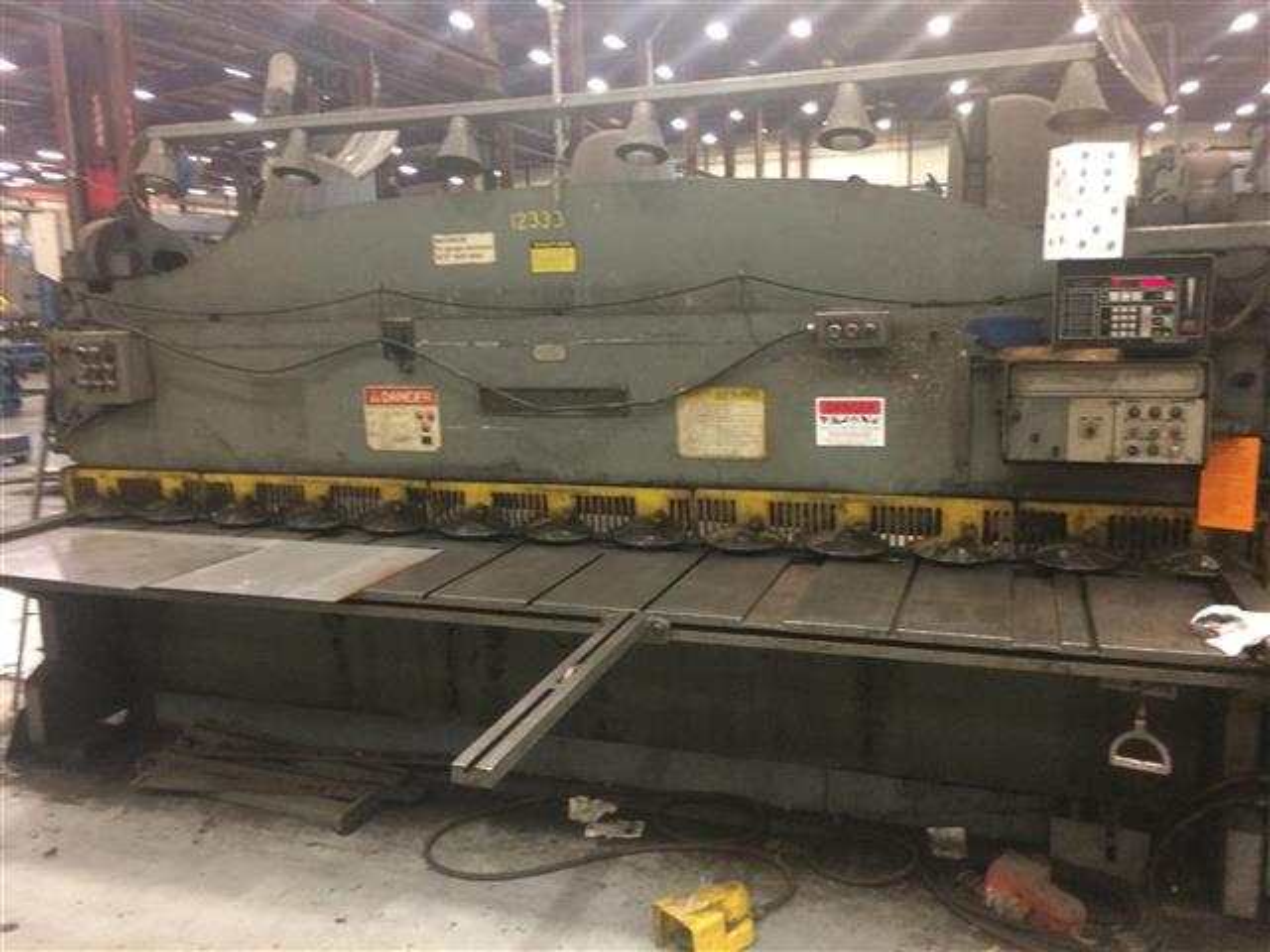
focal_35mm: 29
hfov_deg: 61.7
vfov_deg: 48.2
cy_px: 476
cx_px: 635
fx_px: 1064
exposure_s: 1/20
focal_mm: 4.15
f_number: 2.2
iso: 250
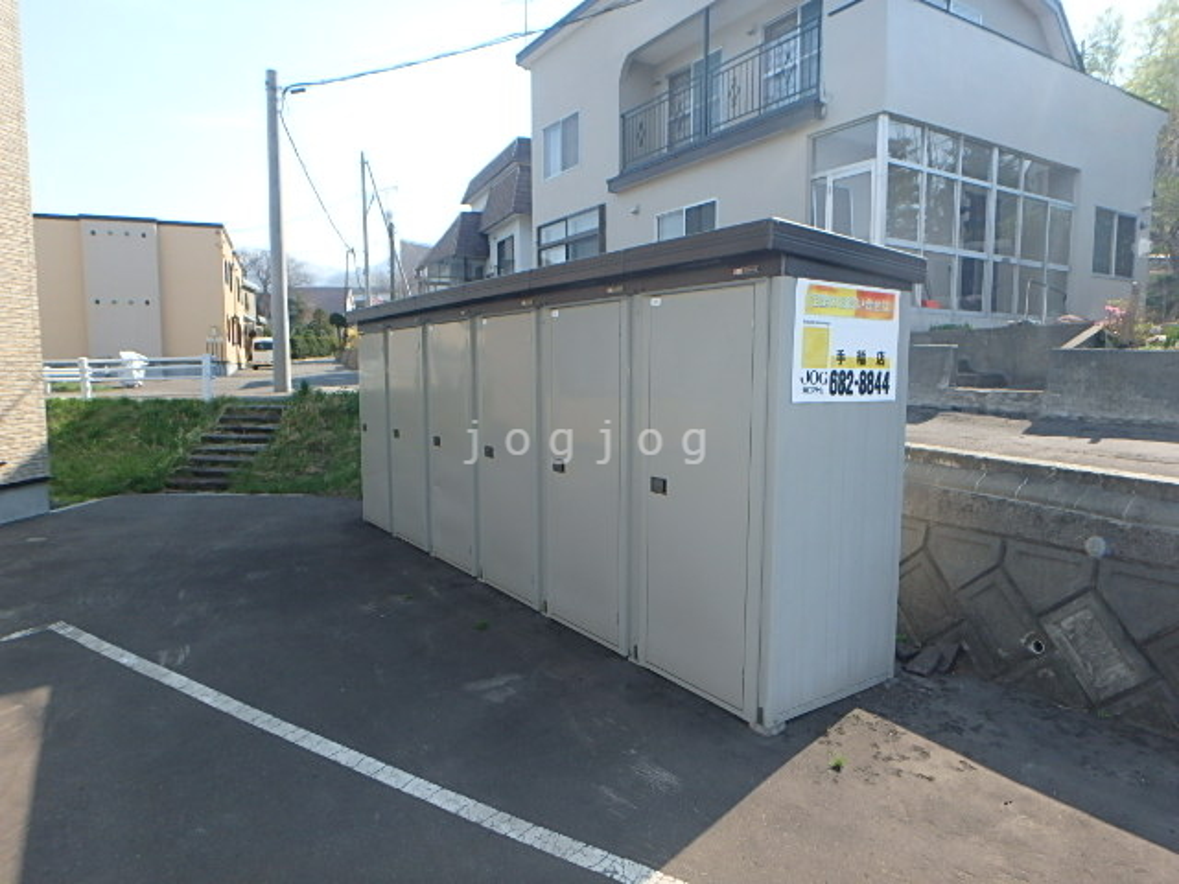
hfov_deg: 79.0
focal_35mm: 21
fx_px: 715
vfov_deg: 63.4
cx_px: 590
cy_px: 442
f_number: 3.5
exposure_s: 1/640
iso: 125
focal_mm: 3.7
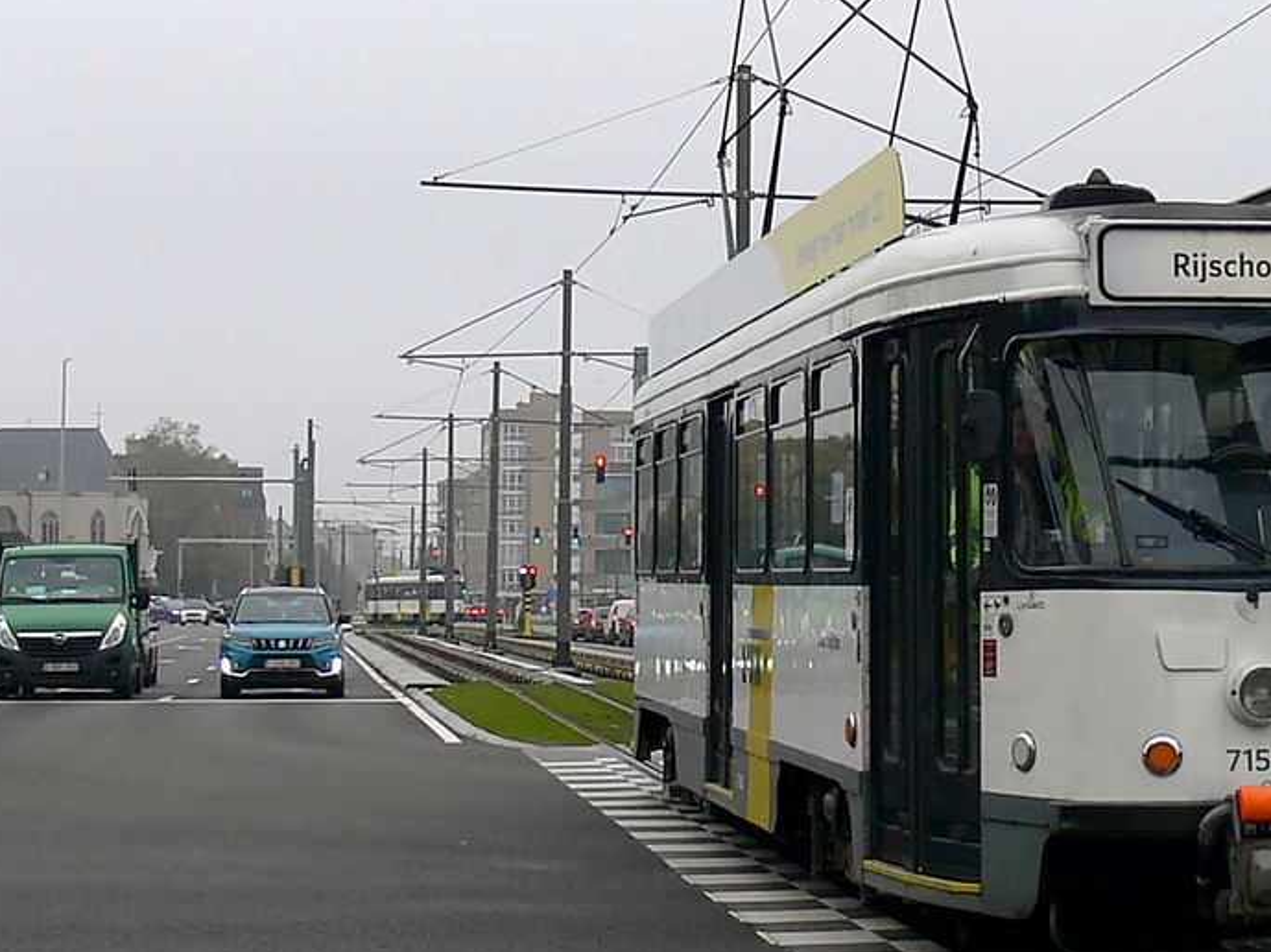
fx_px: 2239
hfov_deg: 30.7
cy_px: 228
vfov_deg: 23.7
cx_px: 1064
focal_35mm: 61
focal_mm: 7.4
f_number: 3.6
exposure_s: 1/200
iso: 80
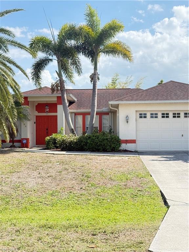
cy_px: 126
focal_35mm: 48
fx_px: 349
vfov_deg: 39.7
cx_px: 94
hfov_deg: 30.3
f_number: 1.78
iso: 100
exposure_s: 1/1543
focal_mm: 6.76
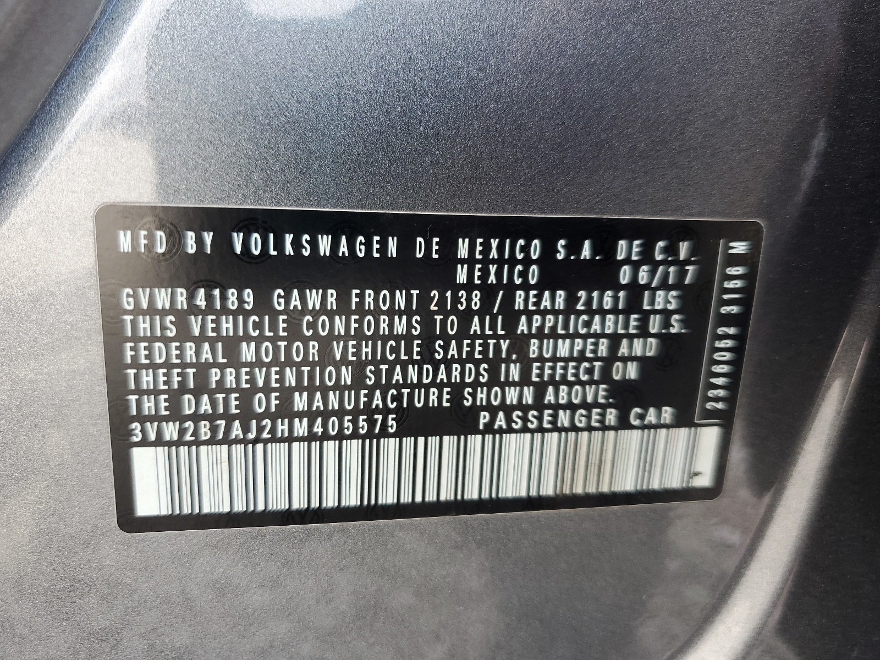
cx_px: 440
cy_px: 330
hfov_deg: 67.3
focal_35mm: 26
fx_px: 661
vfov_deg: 53.1
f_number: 1.5
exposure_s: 1/189
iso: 50
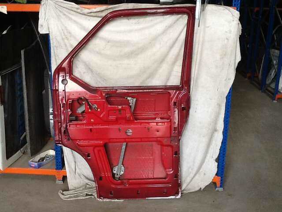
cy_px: 106
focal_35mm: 44
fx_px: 358
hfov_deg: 42.9
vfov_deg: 32.9
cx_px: 141
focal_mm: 2.03
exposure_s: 1/30
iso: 64
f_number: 2.4
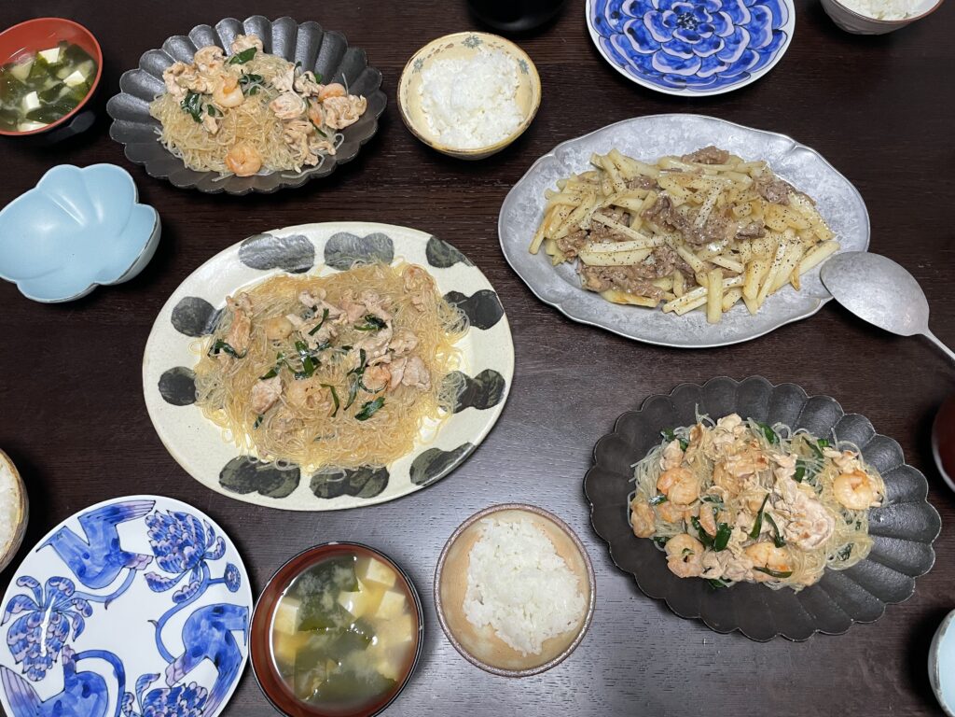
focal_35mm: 26
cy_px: 358
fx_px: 717
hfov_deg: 67.3
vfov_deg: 53.1
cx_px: 478
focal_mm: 4.2
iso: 125
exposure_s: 1/57
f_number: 1.6
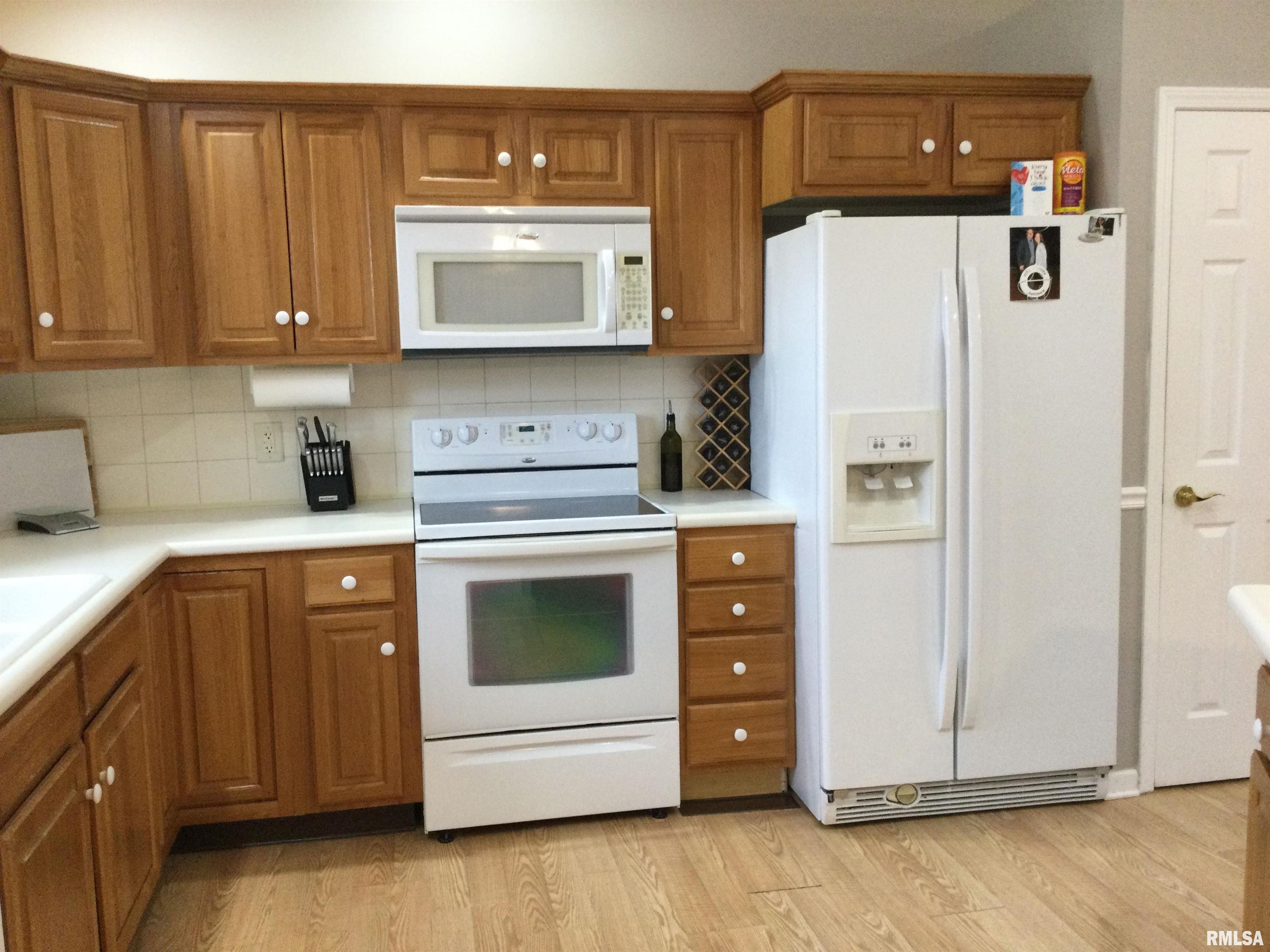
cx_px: 635
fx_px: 1137
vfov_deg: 45.4
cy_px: 476
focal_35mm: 31
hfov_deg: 58.4
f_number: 2.4
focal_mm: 3.3
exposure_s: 1/30
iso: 125
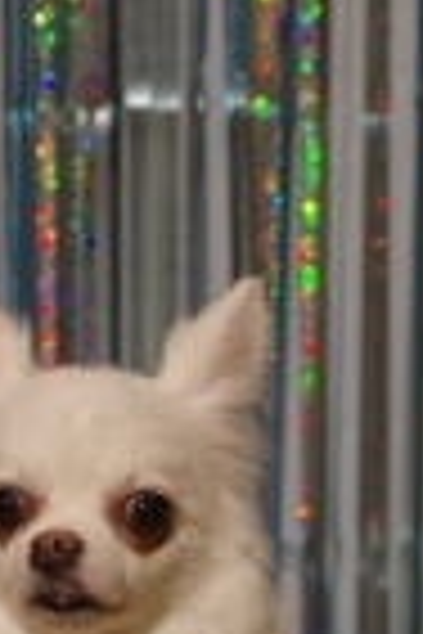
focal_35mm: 232
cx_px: 76
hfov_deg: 5.9
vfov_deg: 8.9
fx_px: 4089
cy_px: 522
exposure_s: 1/200
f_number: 3.5
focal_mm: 55
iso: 320
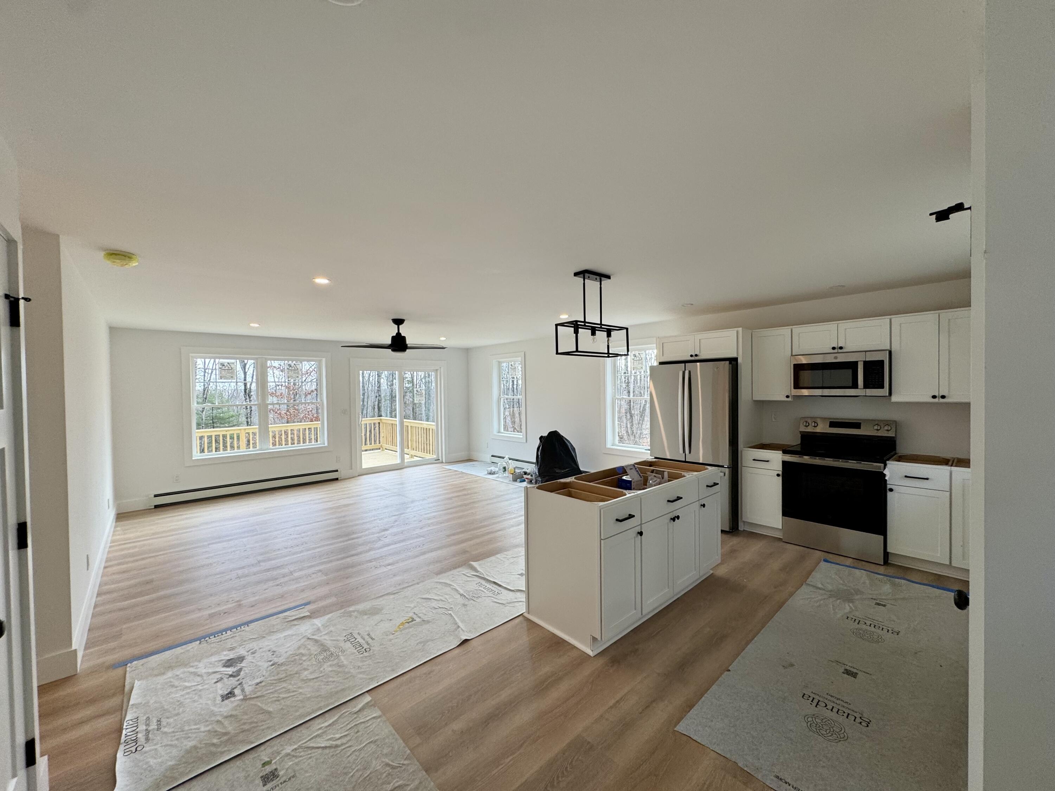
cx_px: 528
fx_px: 427
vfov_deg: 85.7
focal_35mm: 14
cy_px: 396
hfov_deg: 102.1
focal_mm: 2.22
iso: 50
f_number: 2.2
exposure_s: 1/120
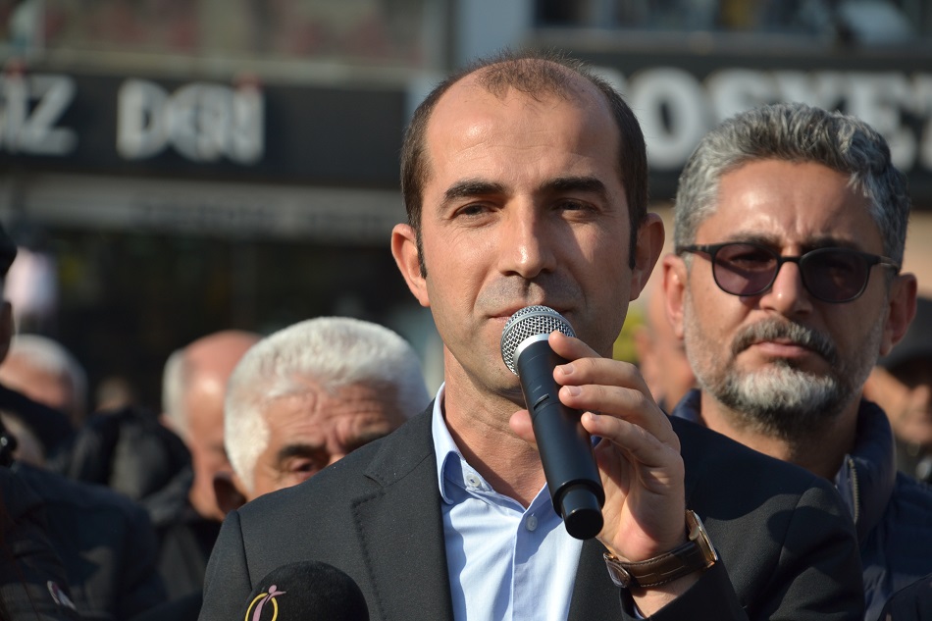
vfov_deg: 6.8
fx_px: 5241
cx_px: 466
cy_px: 310
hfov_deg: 10.2
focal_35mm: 202
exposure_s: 1/500
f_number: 5.6
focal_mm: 135
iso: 200
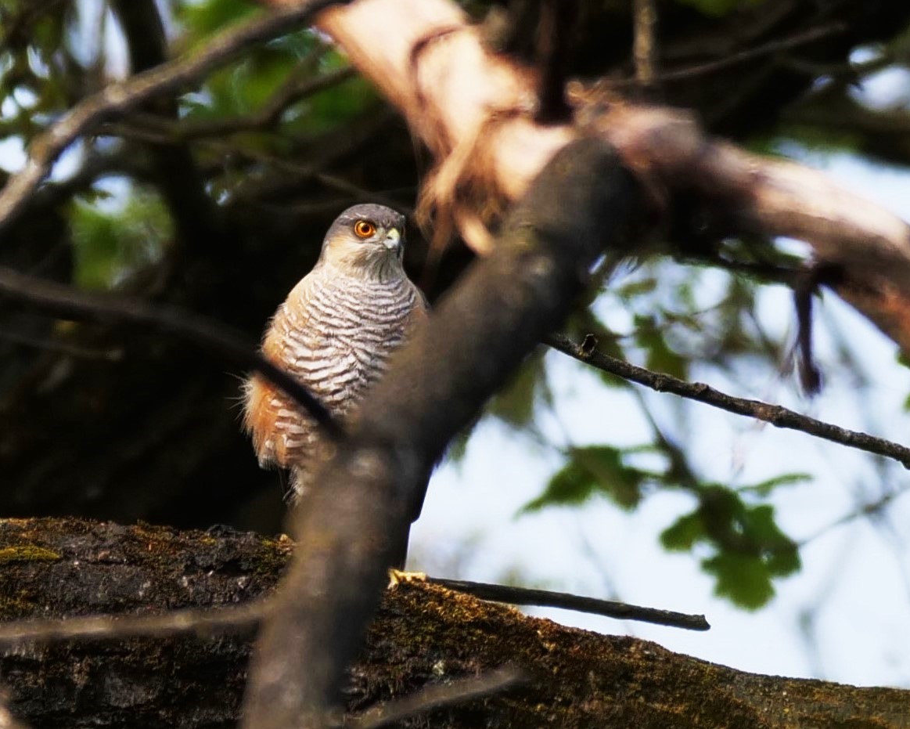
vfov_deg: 1.9
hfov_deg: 2.3
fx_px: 22494
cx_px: 486
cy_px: 364
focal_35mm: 835
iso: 200
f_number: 6.3
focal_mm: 400
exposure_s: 1/250
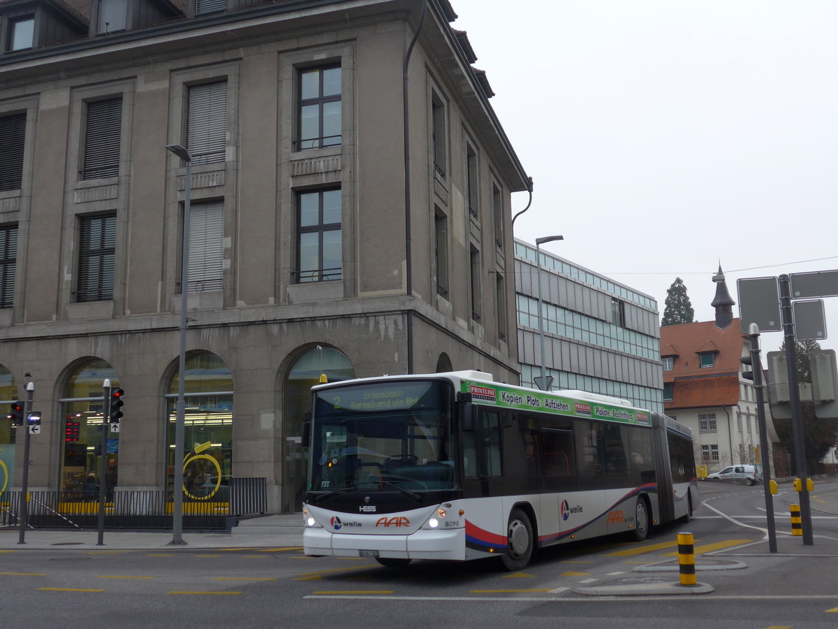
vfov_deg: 39.7
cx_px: 419
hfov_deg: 51.4
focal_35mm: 36
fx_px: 872
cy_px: 314
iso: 80
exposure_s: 1/125
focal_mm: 7.5
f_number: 2.8
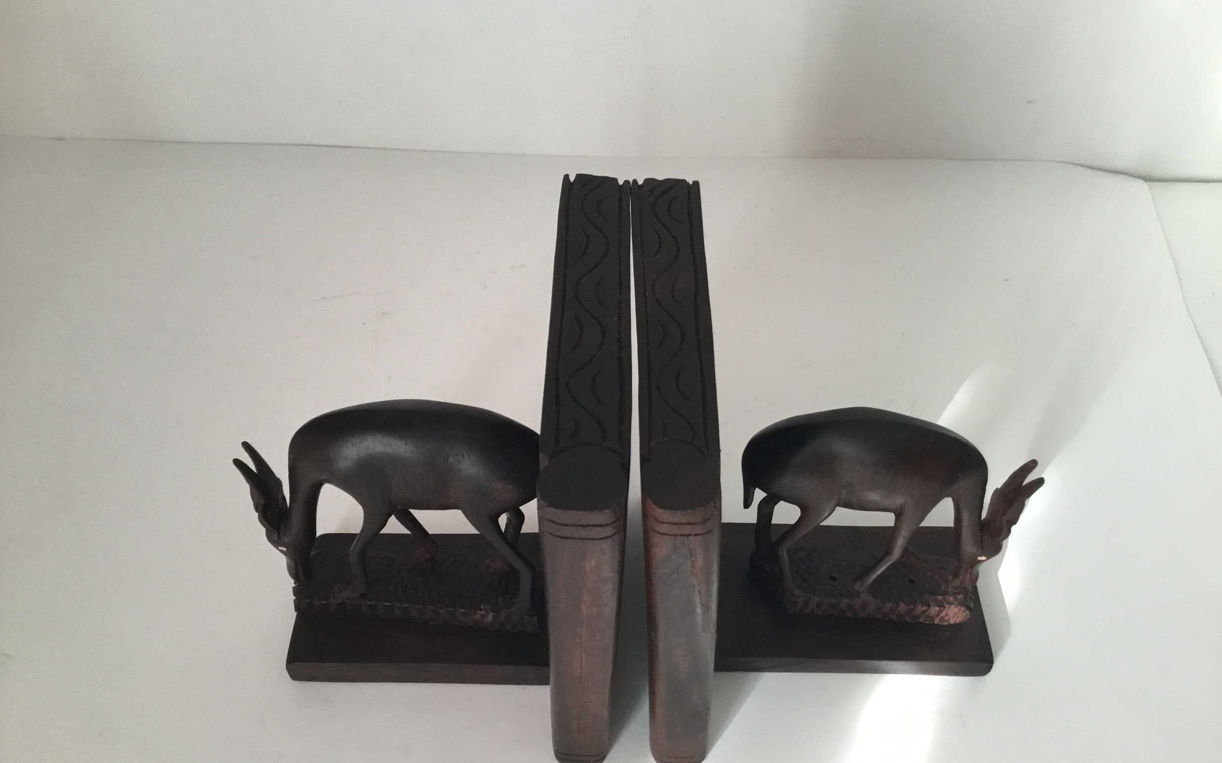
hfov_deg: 58.1
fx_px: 1099
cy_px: 411
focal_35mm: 33
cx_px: 612
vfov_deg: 38.3
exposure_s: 1/33
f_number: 2.4
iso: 64
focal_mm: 3.3
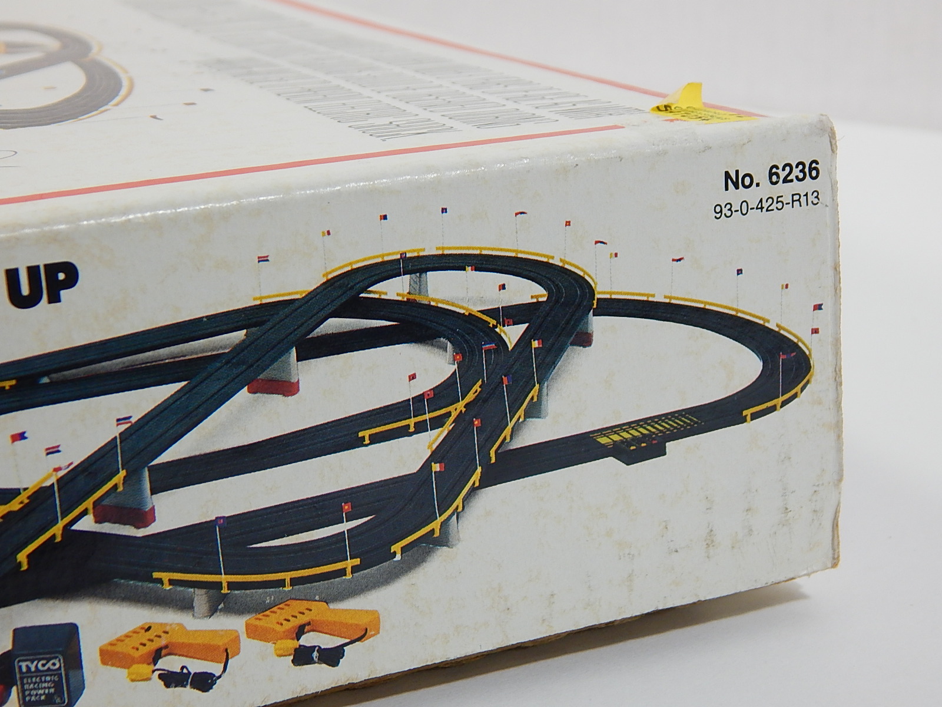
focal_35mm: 61
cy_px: 354
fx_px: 1660
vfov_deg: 24.0
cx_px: 471
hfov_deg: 31.7
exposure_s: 1/30
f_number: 4
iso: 180
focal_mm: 10.9
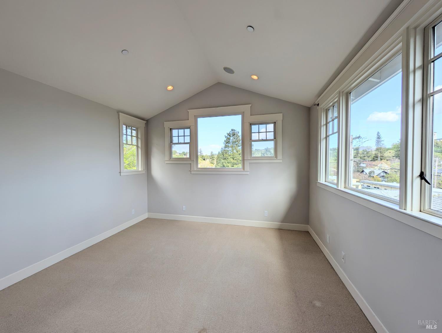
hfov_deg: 110.5
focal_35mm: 12
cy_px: 166
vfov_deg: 94.6
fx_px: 153
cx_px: 221
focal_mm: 2.23
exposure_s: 1/740
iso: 43
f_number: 1.95
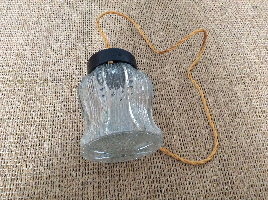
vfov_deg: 44.1
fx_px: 247
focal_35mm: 32
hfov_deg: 56.9
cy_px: 100
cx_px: 134
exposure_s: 1/25
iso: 320
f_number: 2.4
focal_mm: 3.3
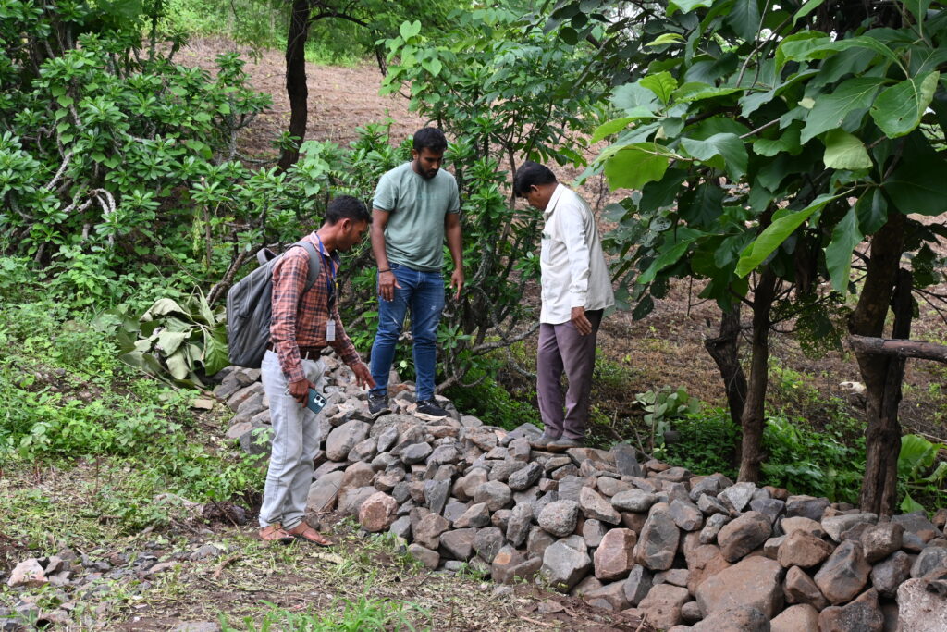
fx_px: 1243
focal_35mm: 47
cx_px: 474
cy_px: 316
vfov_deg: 28.5
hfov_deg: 41.7
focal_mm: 31.5
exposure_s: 1/200
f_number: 5
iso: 400
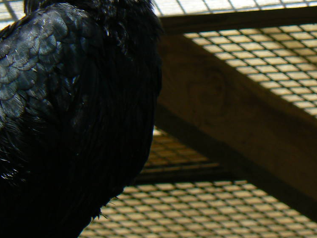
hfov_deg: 3.6
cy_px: 10
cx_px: 156
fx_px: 5081
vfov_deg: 2.7
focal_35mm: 555
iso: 80
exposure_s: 1/320
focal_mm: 43.3
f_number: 5.6
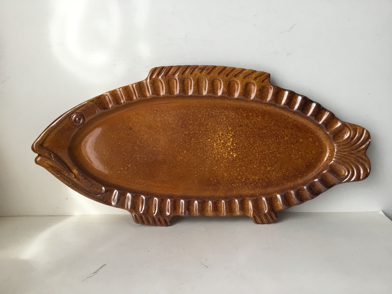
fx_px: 351
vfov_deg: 45.4
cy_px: 147
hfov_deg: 58.4
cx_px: 196
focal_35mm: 31
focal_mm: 3.3
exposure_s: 1/33
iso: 32
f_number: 2.4
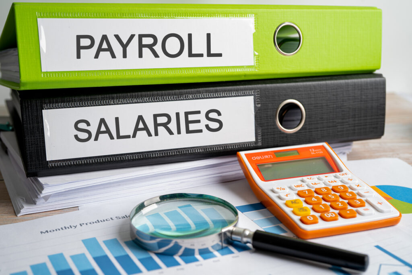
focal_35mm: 50
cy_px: 138
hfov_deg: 39.6
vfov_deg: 27.0
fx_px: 572
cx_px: 206
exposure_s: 1/100
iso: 100
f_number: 5.6
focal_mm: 50
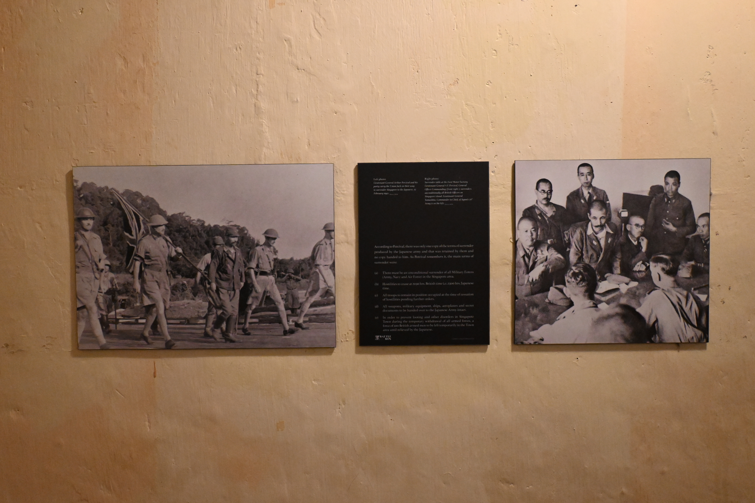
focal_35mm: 28
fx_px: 598
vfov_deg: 45.7
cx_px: 378
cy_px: 252
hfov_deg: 64.6
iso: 4500
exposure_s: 1/60
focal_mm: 19
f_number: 3.8
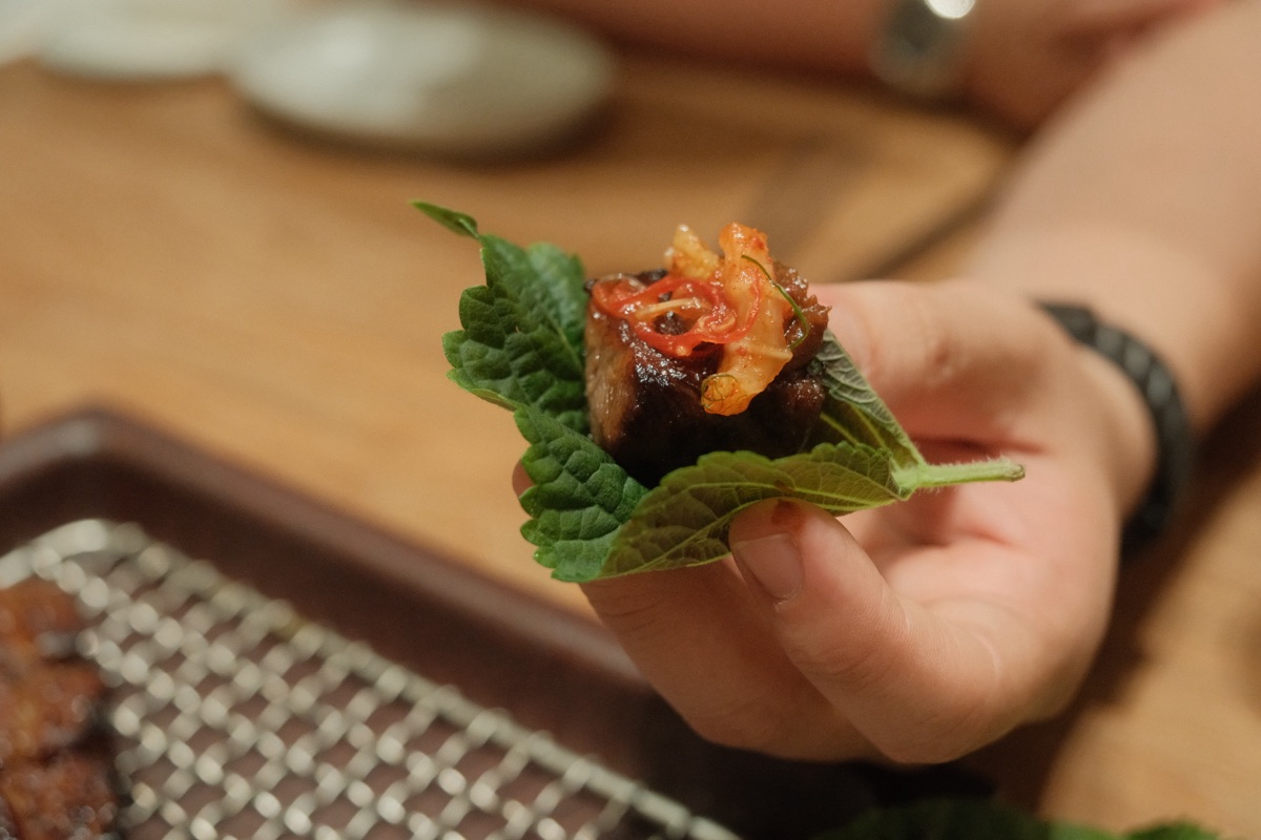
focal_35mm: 53
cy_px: 420
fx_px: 1856
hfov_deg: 37.5
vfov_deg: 25.5
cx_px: 630
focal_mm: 35.1
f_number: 3.2
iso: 3200
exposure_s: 1/125
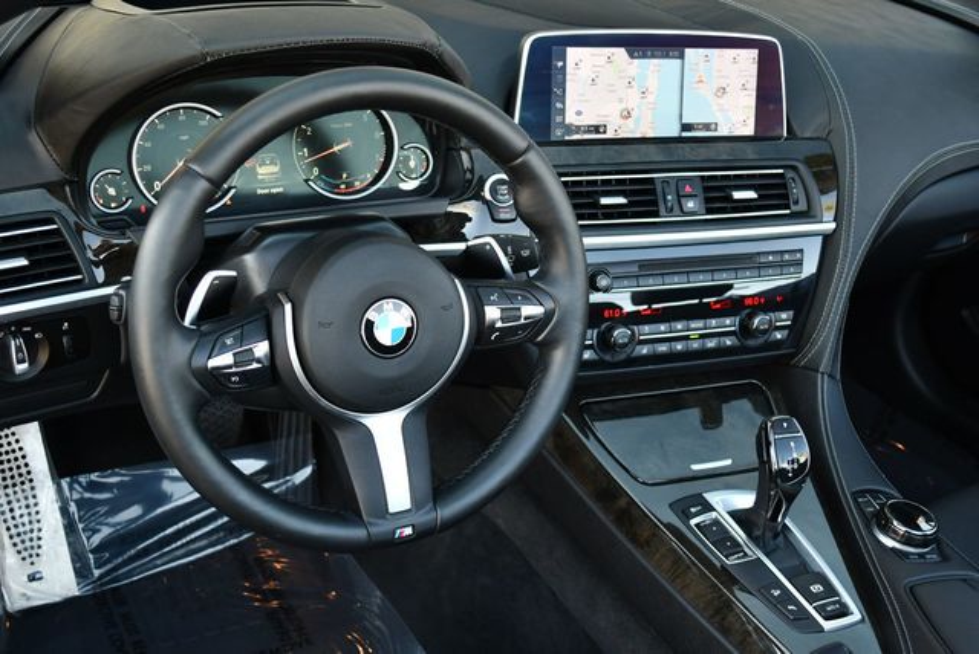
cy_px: 327
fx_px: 1198
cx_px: 490
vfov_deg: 30.6
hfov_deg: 44.5
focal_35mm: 44
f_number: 3.8
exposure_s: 1/250
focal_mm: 22
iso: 560
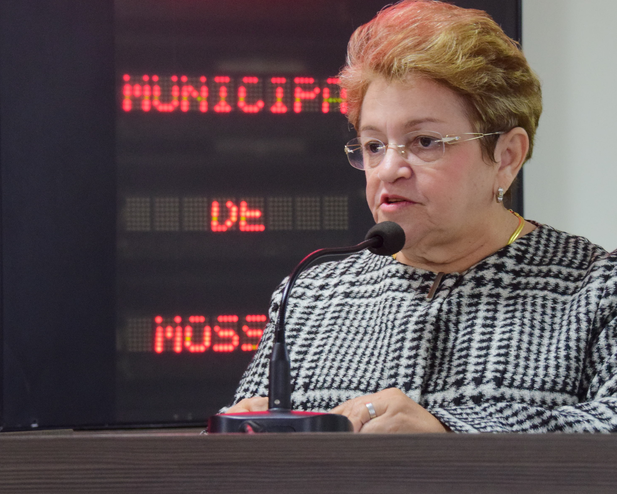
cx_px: 315
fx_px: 4310
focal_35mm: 236
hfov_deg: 8.2
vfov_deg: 6.6
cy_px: 224
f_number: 5.3
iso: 1600
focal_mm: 110
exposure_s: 1/80
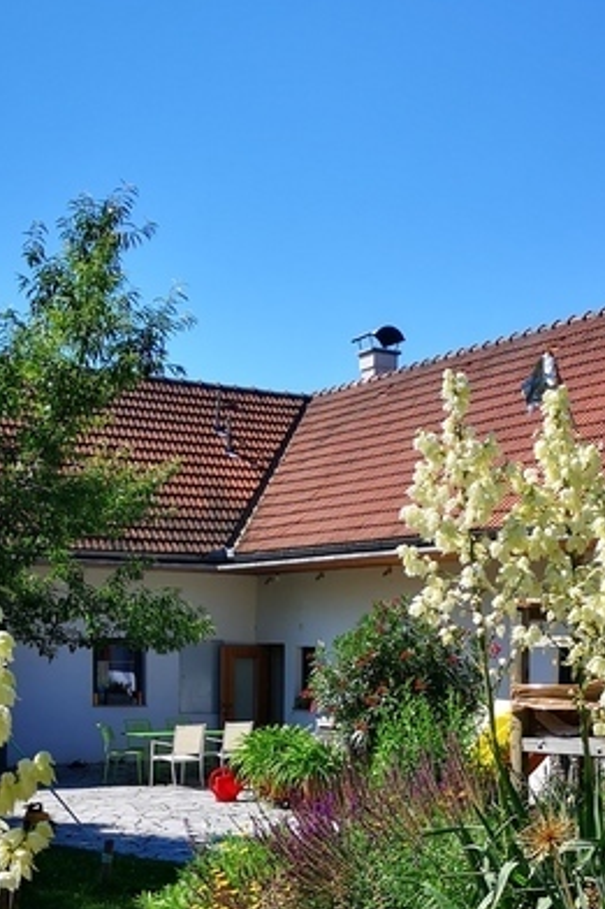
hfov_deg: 24.4
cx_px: 415
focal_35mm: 55
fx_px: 1388
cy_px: 772
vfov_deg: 34.7
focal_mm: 5.58
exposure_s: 1/2331
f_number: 1.8
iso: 50
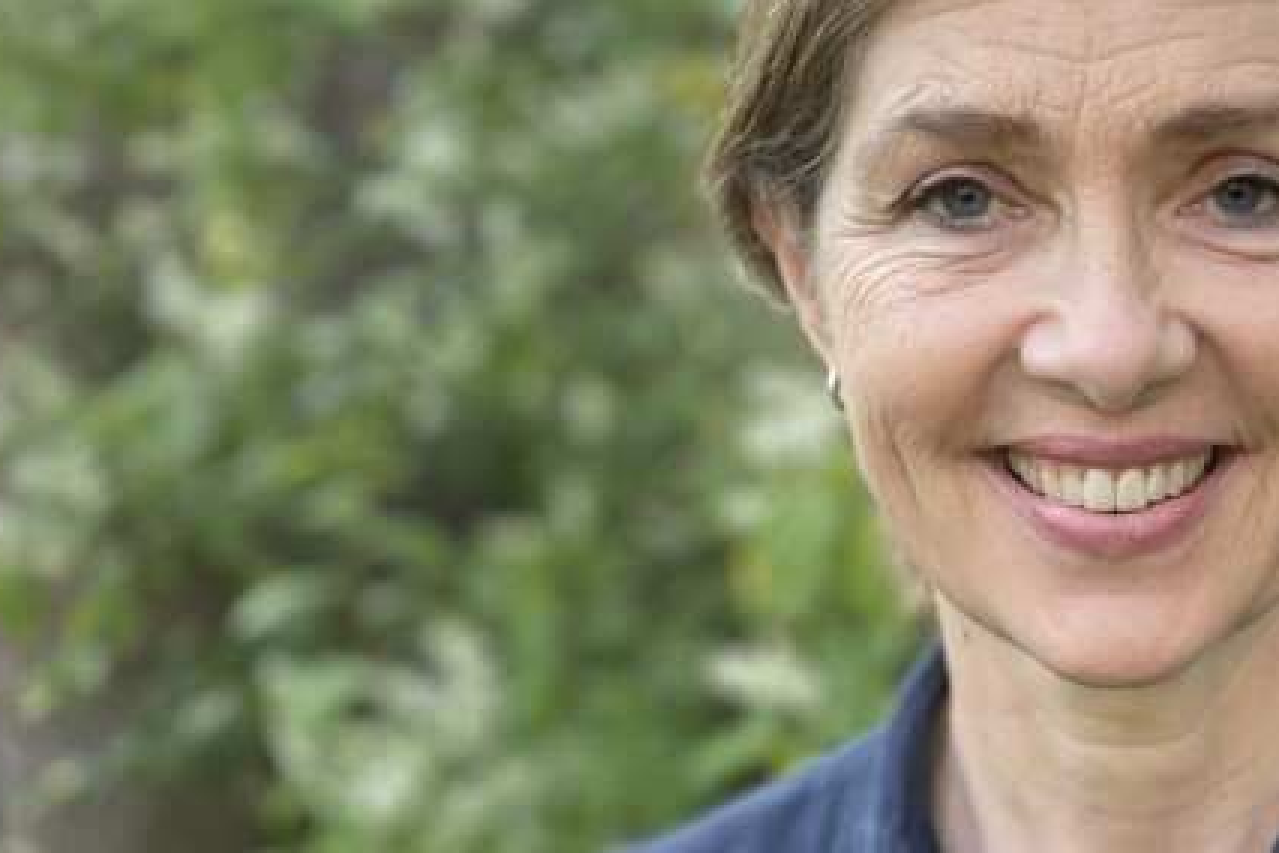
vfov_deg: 20.8
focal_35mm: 65
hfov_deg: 29.6
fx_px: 2309
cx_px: 1156
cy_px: 613
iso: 64
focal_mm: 4.2
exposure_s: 1/121
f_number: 1.6
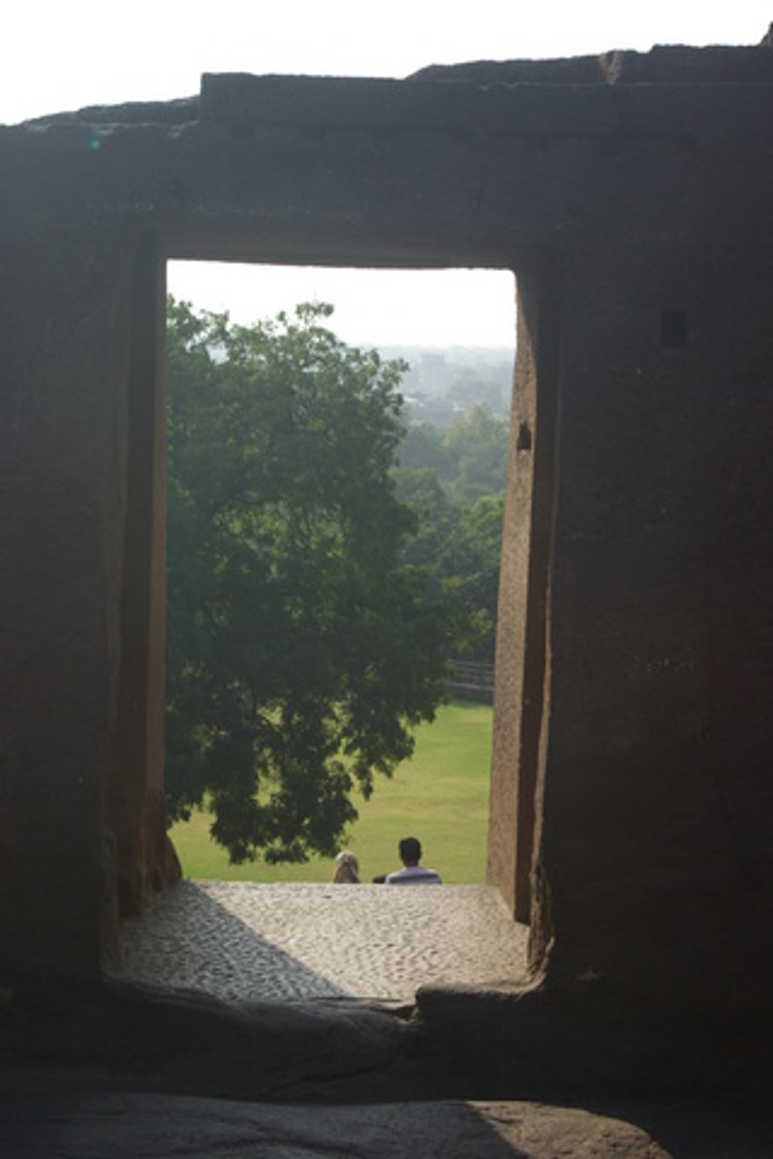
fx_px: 2077
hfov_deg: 21.1
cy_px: 580
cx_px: 386
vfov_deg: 31.2
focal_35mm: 64
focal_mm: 43
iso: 100
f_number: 5.6
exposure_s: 1/90
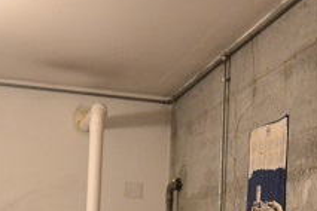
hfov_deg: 25.9
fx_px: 681
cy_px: 282
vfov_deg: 16.6
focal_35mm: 77
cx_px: 237
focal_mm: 11
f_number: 2.8
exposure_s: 1/60
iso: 1250
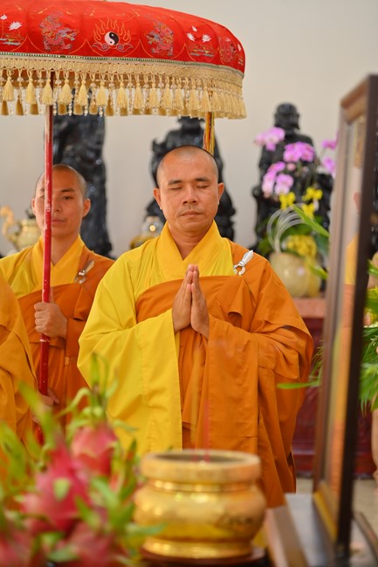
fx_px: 1655
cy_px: 284
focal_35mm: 105
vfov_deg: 19.5
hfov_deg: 13.0
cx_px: 189
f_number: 4
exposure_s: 1/100
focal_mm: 105
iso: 1000
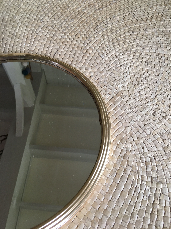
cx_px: 86
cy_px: 114
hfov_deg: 48.2
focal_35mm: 29
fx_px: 191
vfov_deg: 61.7
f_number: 2.2
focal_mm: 4.15
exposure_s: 1/33
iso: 80
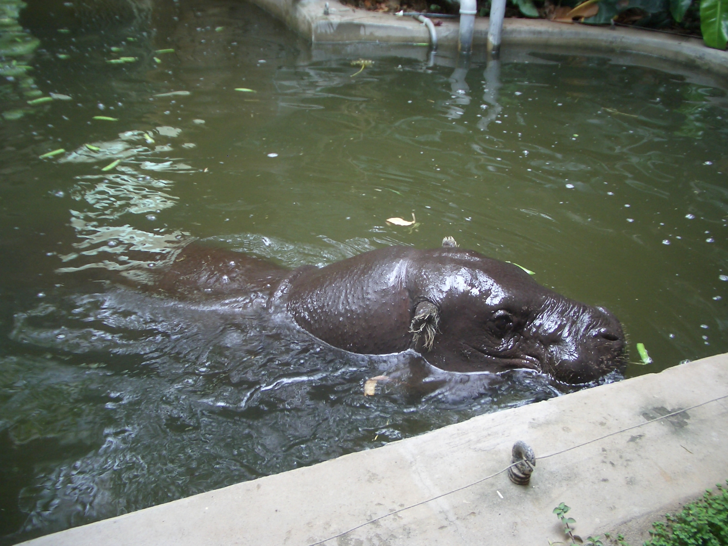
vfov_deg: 40.7
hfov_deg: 52.6
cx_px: 364
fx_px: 736
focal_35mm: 35
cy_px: 273
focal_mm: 5.8
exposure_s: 1/50
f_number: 2.6
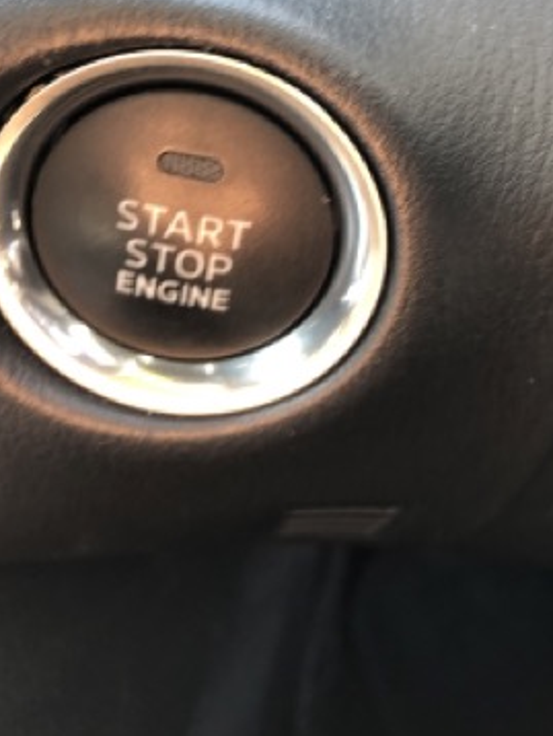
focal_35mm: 50
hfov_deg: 29.1
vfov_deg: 36.3
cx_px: 214
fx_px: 1064
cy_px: 105
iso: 40
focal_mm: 3.99
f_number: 1.8
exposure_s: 1/24
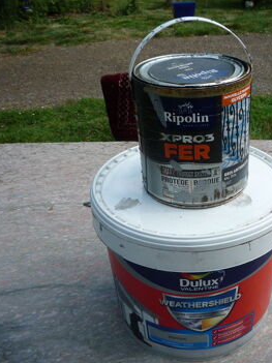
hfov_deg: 34.2
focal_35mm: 41
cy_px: 185
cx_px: 210
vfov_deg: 45.8
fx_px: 430
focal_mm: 5.2
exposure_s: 1/320
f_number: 4
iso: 100
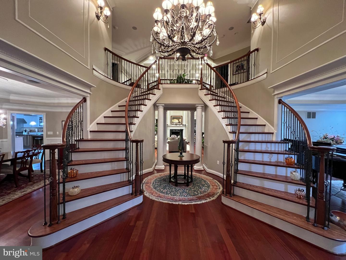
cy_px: 130
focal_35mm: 13
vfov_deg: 89.9
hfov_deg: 106.2
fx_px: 130
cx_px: 173
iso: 800
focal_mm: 1.57
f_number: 1.8
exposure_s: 1/60
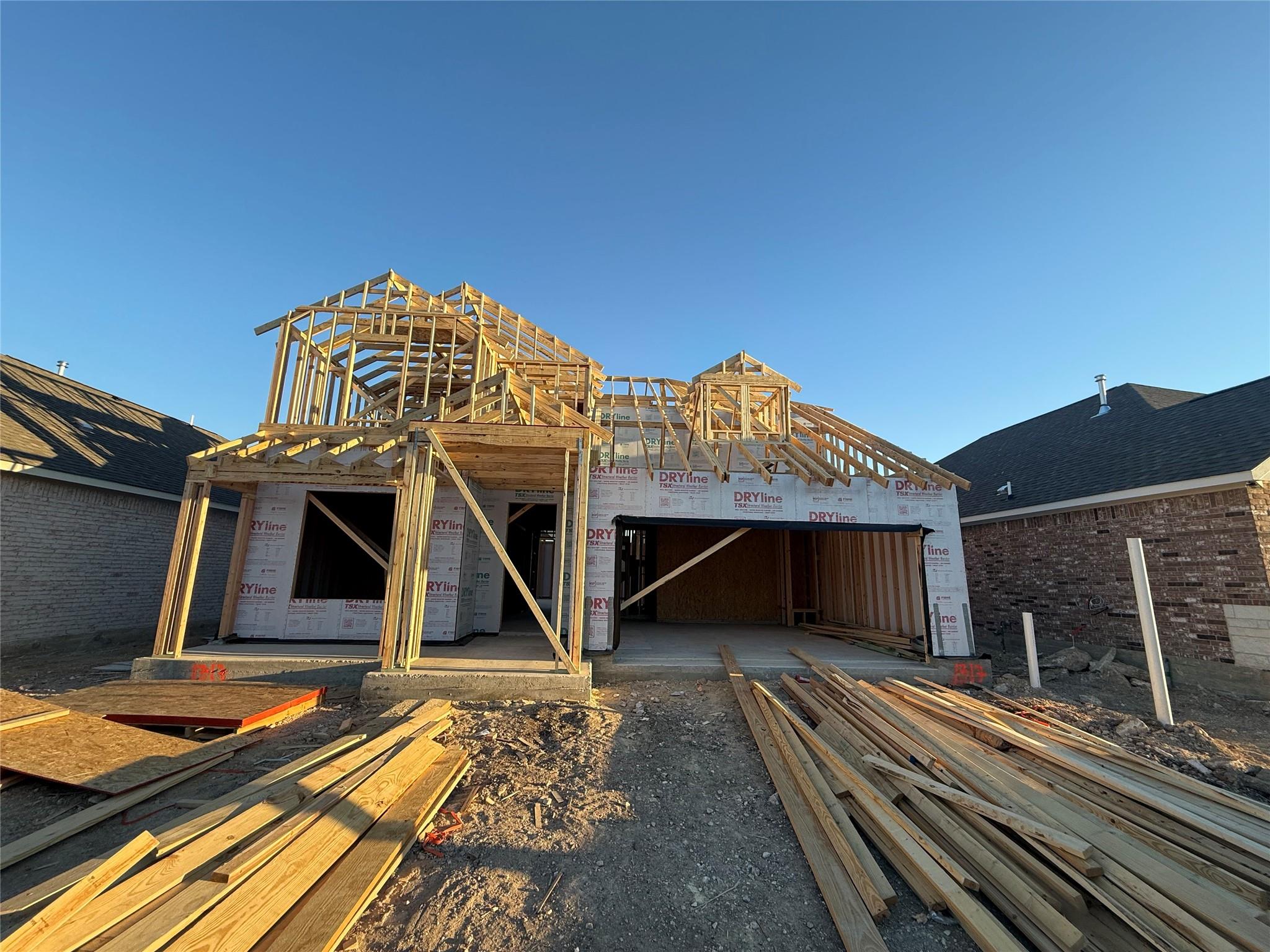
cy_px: 476
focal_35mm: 14
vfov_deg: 85.7
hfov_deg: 102.1
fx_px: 514
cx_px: 635
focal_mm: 2.22
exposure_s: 1/518
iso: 50
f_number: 2.2
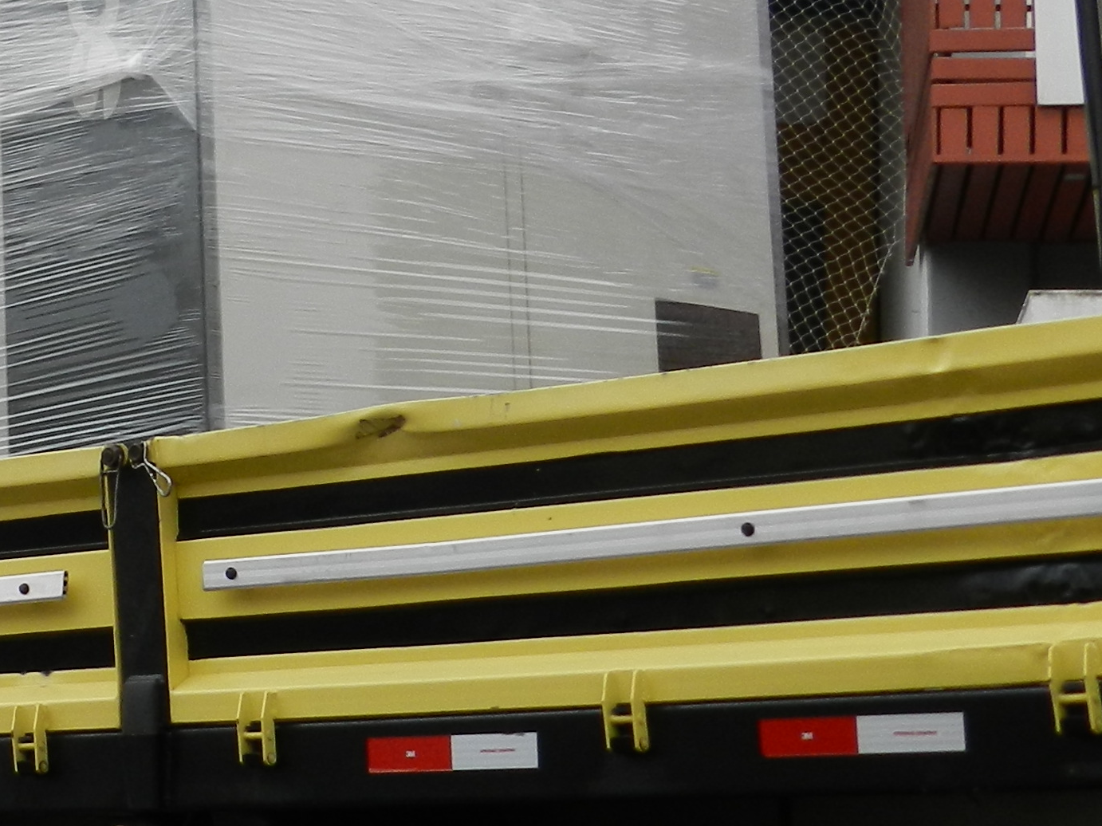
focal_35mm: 110
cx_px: -477
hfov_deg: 16.5
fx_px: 3501
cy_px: 305
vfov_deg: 13.4
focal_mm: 6.7
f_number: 4
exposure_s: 1/400
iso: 160
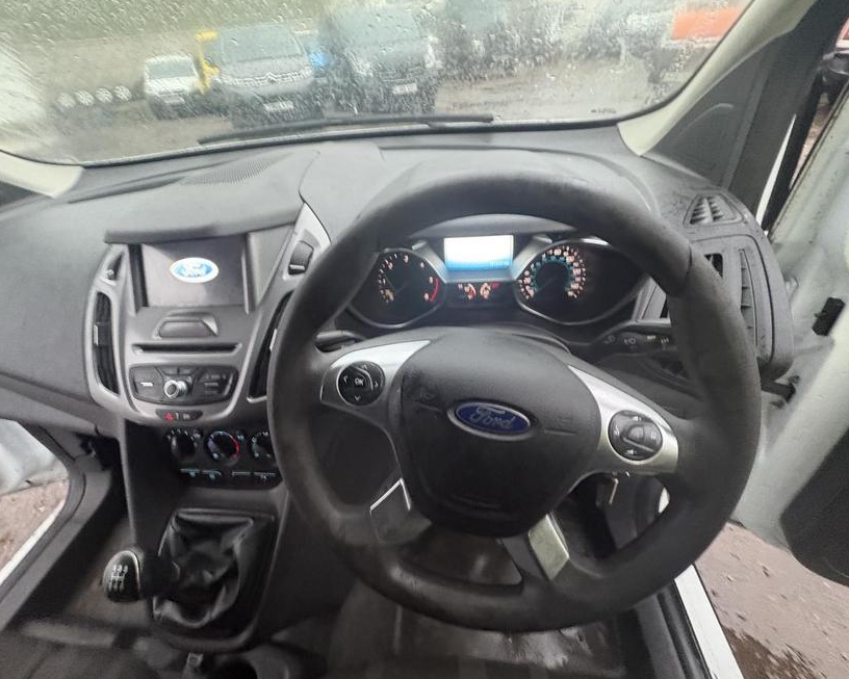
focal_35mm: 15
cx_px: 412
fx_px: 377
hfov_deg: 96.8
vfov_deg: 84.0
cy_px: 336
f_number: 2.2
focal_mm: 2.22
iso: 1000
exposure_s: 1/37
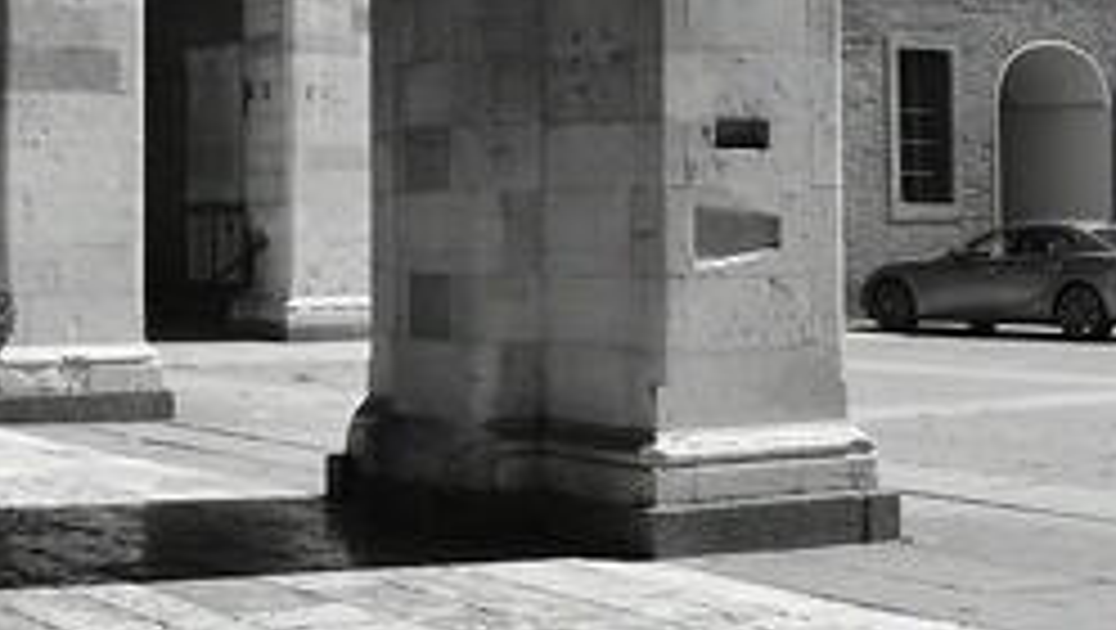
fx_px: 2251
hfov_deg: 27.2
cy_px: 101
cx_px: 180
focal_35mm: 76
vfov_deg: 15.8
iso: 250
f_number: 10
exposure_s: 1/400
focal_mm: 30
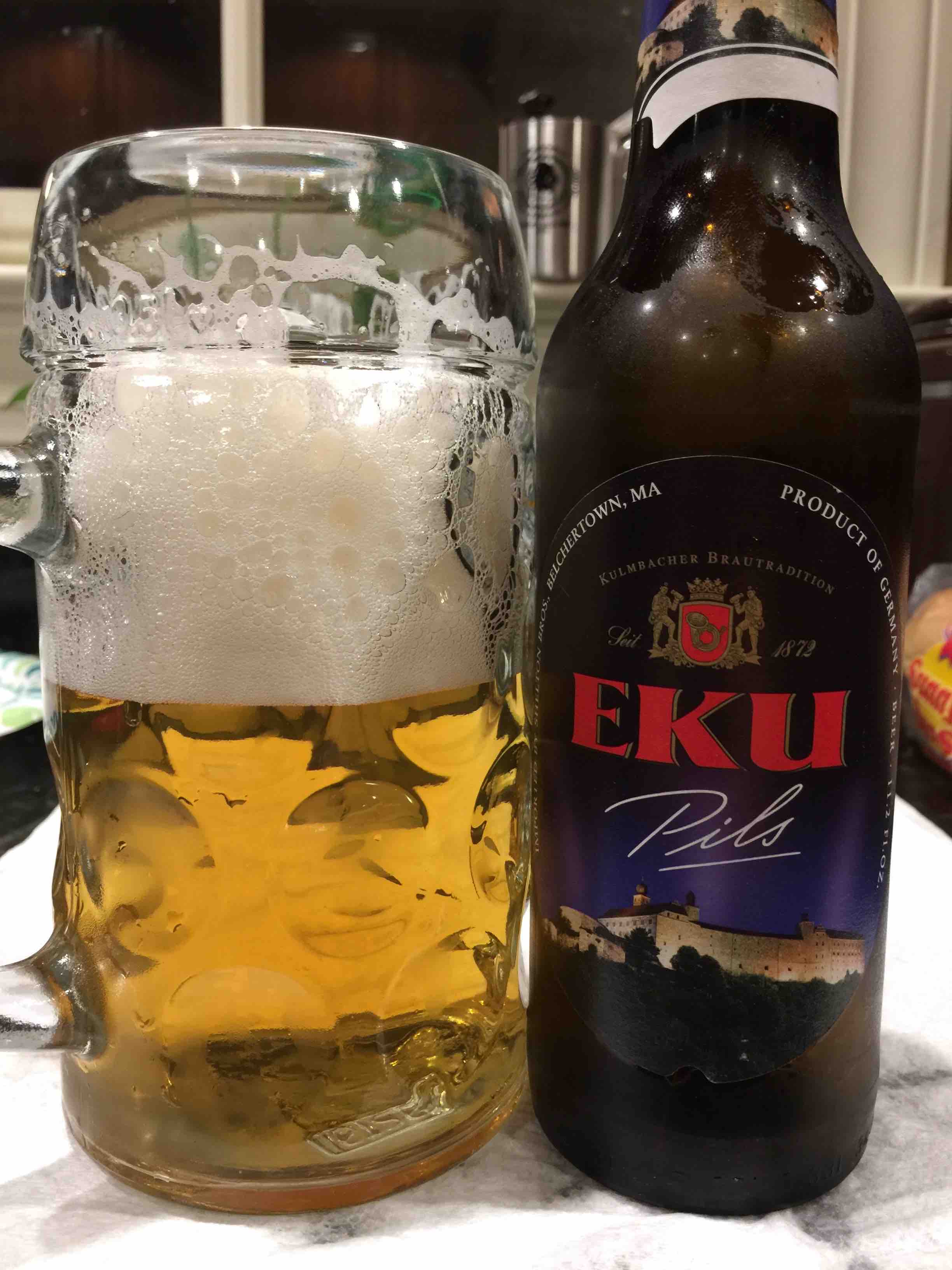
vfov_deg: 61.7
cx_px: 476
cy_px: 635
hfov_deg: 48.2
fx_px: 1063
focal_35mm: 29
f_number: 2.2
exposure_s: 1/4
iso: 64
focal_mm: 4.15
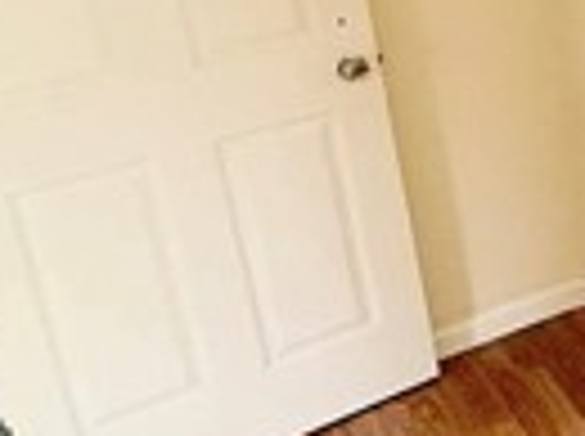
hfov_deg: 19.2
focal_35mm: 69
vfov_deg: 20.2
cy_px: -54
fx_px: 1164
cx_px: 1120
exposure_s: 1/120
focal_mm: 2.22
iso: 320
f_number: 2.2
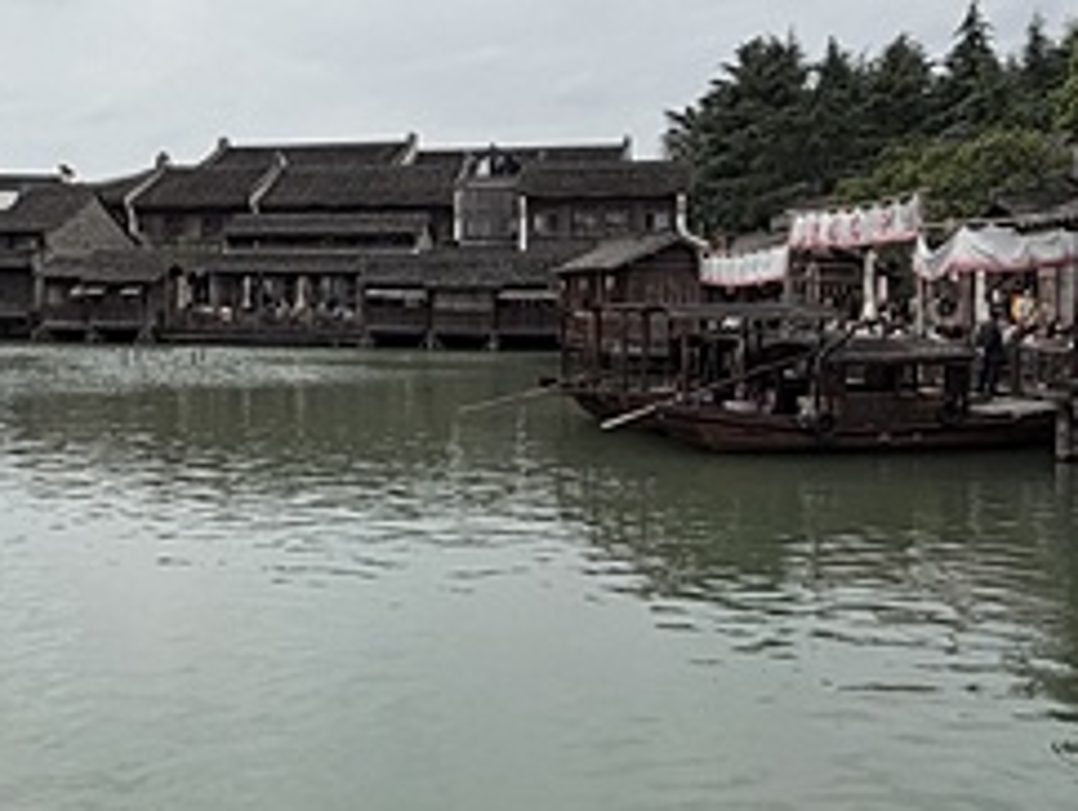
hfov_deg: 49.3
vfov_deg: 38.6
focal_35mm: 37
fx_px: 1153
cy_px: 321
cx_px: 370
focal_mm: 2.22
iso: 32
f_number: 2.2
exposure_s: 1/770
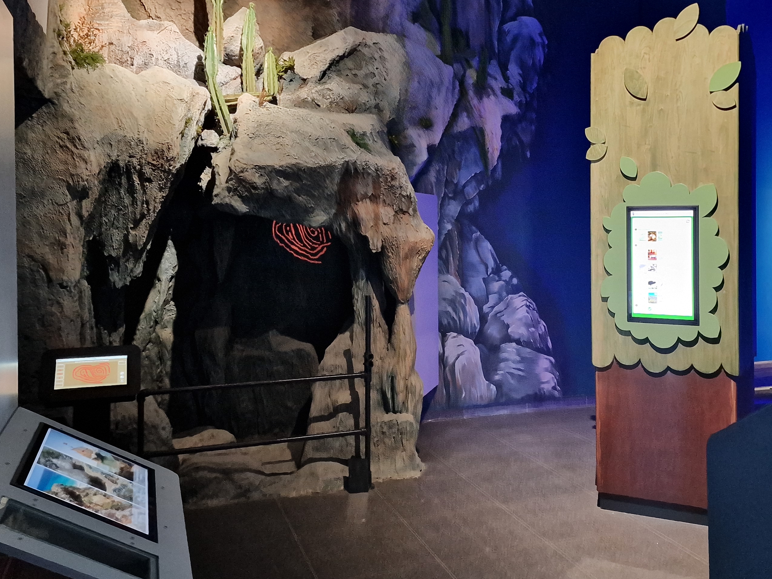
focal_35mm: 36
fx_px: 803
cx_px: 460
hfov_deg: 51.0
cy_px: 224
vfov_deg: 39.4
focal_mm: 6.4
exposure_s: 1/30
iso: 640
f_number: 1.8
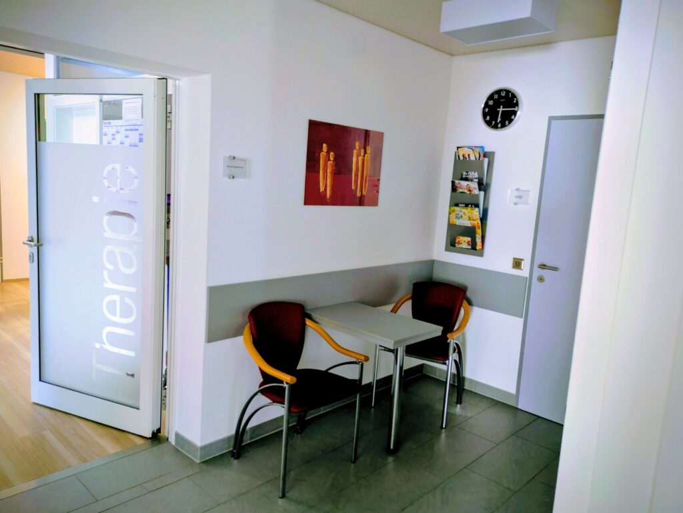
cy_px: 256
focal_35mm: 25
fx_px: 494
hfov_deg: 69.4
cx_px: 342
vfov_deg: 54.9
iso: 369
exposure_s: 1/50
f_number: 1.89
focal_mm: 5.43
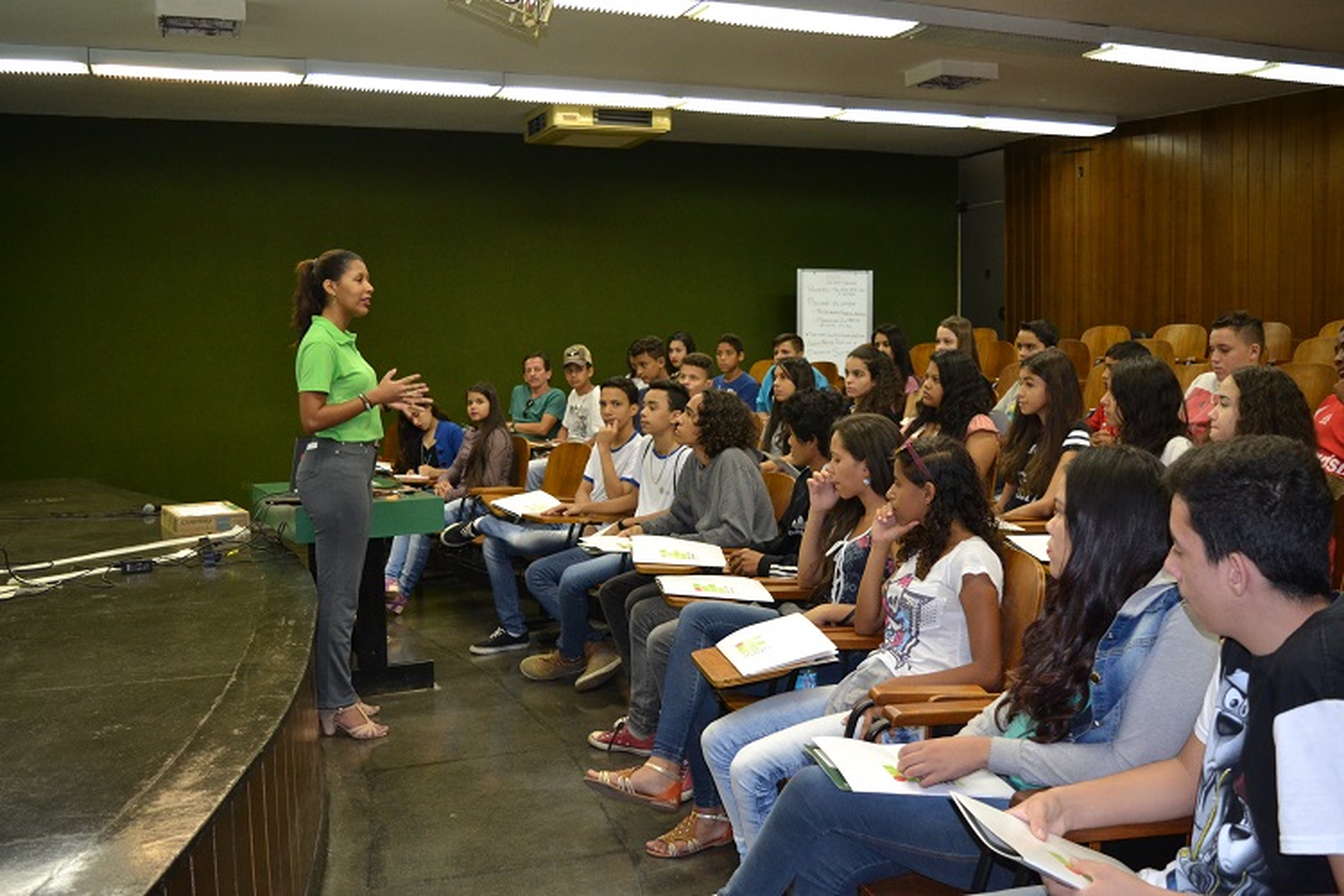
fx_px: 1288
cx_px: 672
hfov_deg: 55.1
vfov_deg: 38.4
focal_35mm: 34
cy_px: 448
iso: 1400
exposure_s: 1/60
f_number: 3.8
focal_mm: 23
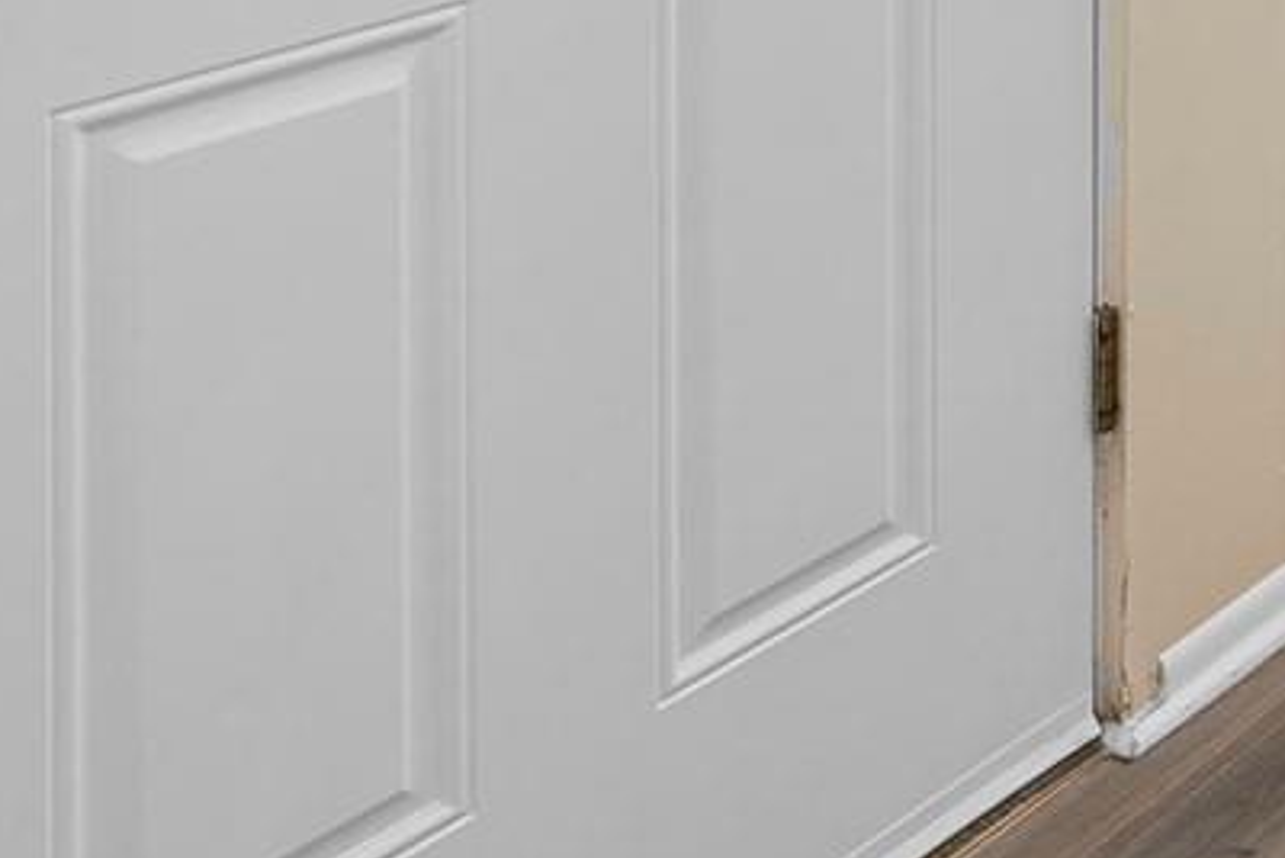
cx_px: 2059
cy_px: -477
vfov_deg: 20.3
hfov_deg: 24.7
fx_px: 2000
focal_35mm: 56
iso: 250
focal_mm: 14
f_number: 5
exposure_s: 1/30
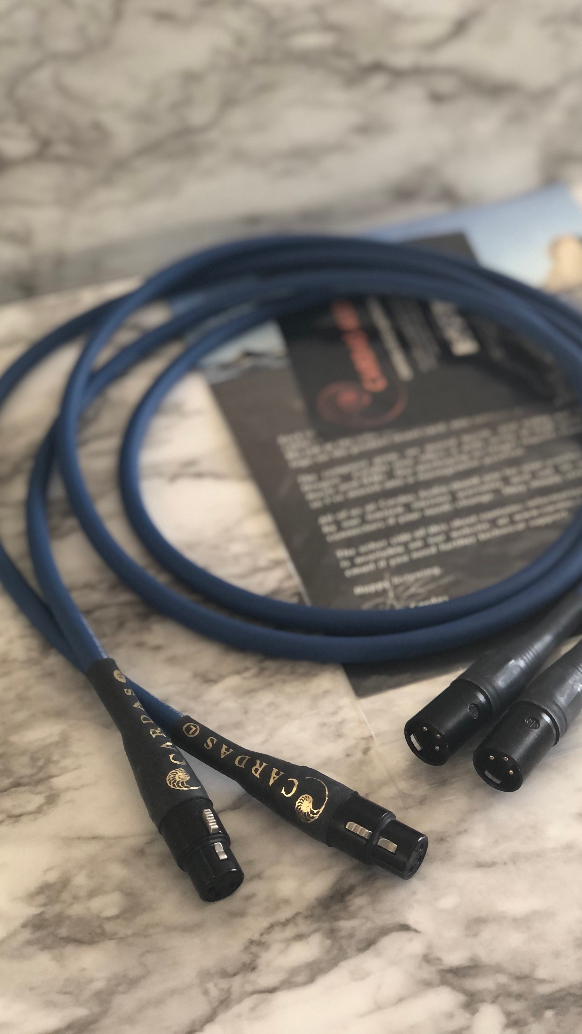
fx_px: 1564
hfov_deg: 21.1
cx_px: 323
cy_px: 514
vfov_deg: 36.6
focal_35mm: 57
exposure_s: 1/40
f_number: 2.4
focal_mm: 6
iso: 100
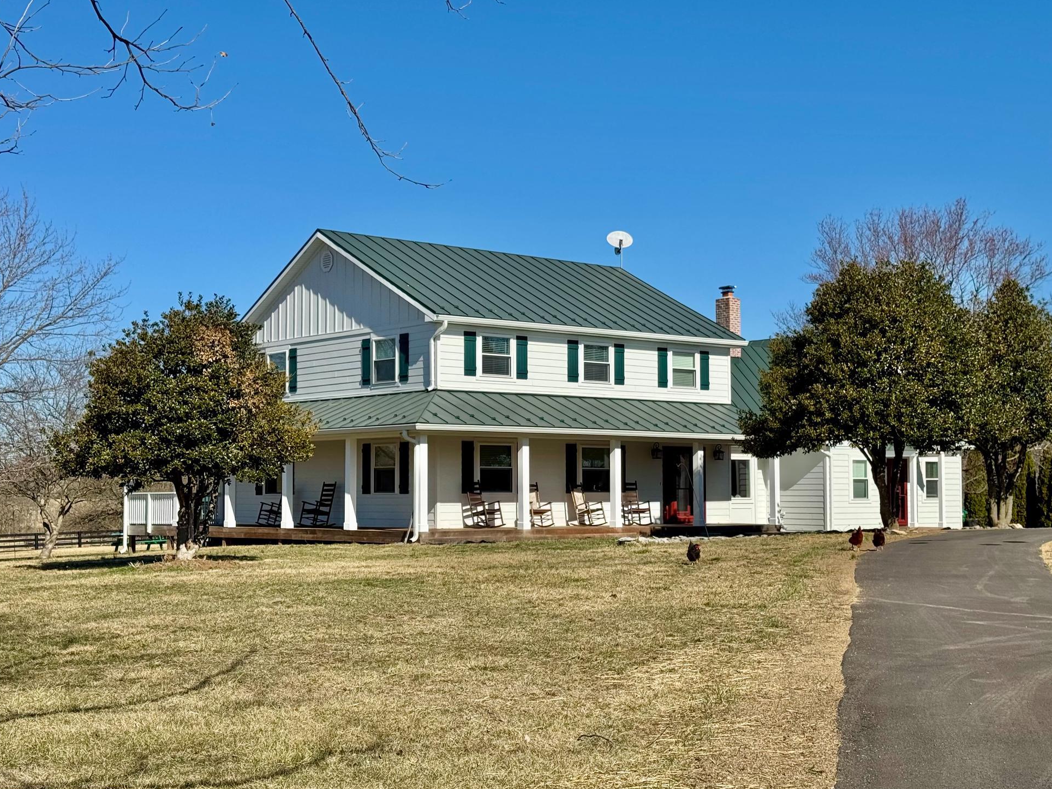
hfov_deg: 37.5
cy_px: 417
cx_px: 551
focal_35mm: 51
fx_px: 1550
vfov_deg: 28.6
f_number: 1.78
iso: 64
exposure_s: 1/5376
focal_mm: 6.76
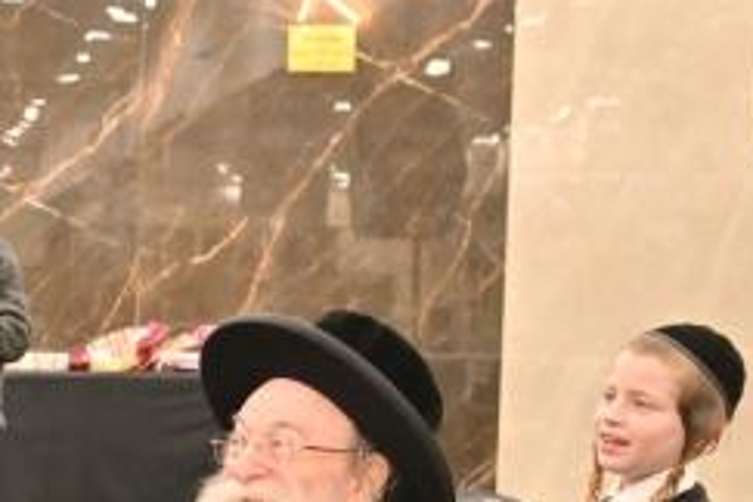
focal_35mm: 101
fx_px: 2112
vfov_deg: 13.4
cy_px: 457
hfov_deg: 18.3
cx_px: -322
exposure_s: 1/200
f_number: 4
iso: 800
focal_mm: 24
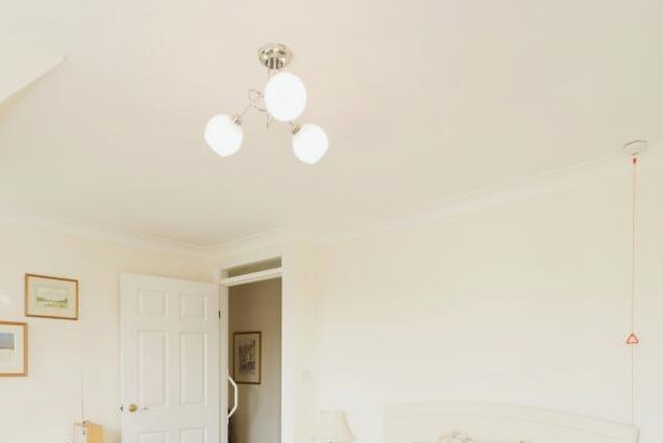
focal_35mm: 26
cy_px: 393
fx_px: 479
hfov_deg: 69.3
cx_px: 314
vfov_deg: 45.3
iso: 200
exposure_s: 1/20
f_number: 7.1
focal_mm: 14
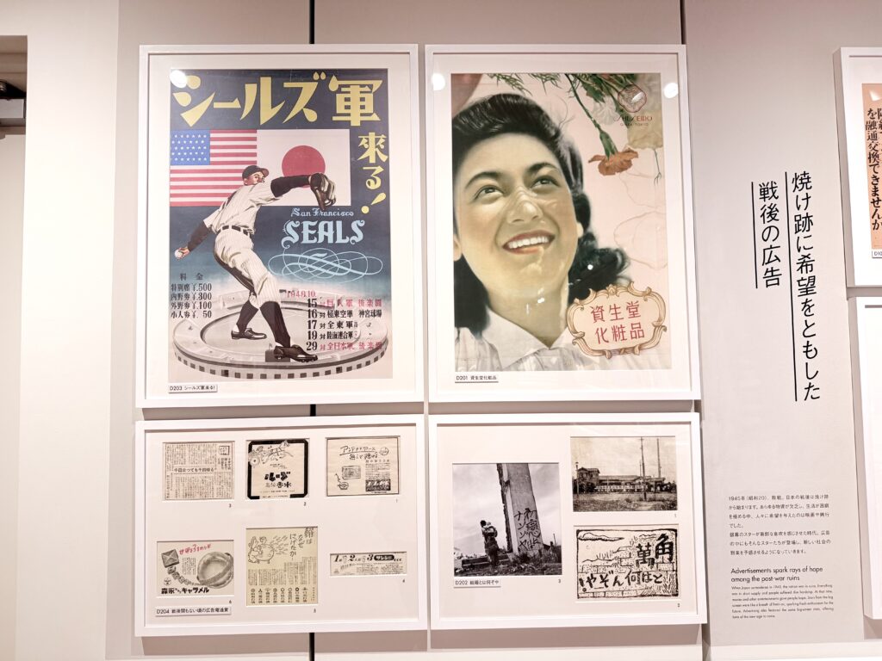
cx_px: 441
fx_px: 612
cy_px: 330
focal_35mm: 24
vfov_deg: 56.8
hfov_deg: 71.6
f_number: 1.78
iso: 160
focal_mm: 6.76
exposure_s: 1/126
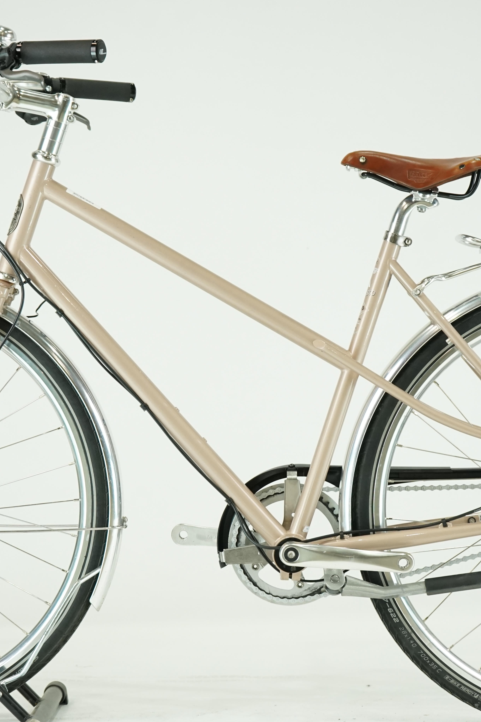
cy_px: 366
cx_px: 238
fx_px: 1904
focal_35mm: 95
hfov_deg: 14.4
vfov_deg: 21.5
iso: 1250
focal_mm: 59
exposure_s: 1/200
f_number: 5
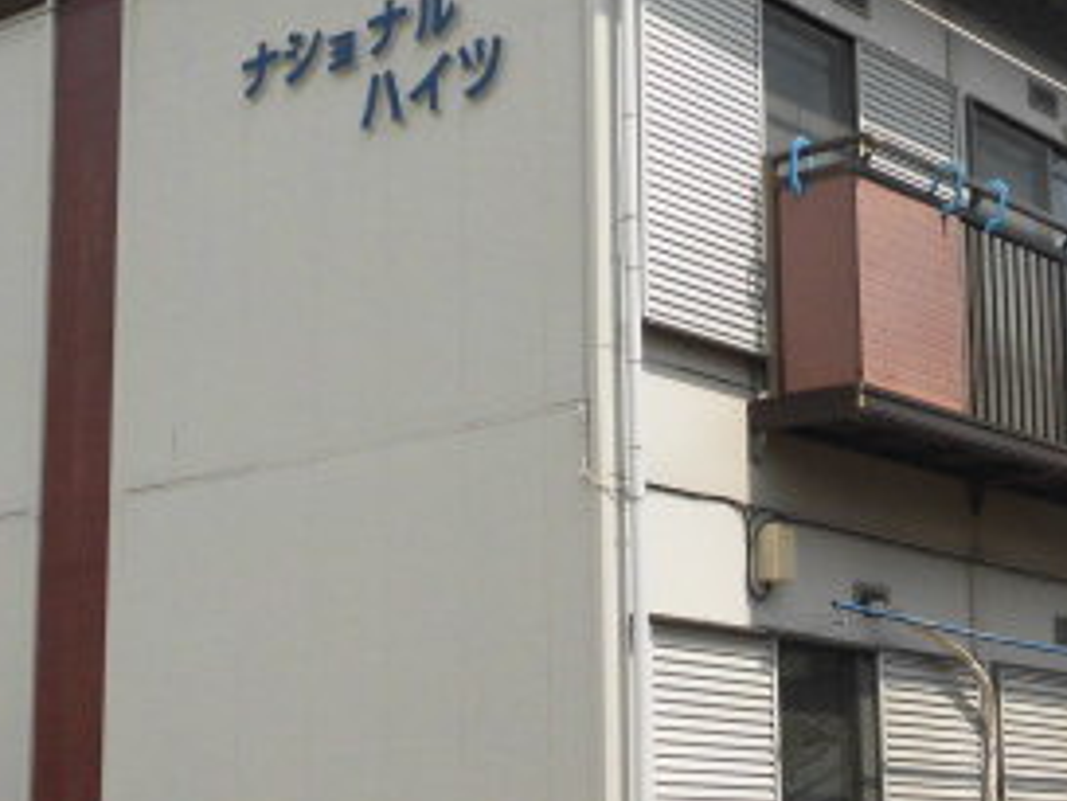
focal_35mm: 75
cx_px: 797
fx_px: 2313
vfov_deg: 19.6
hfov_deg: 25.7
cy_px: 485
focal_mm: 5.81
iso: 100
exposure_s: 1/200
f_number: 8.8
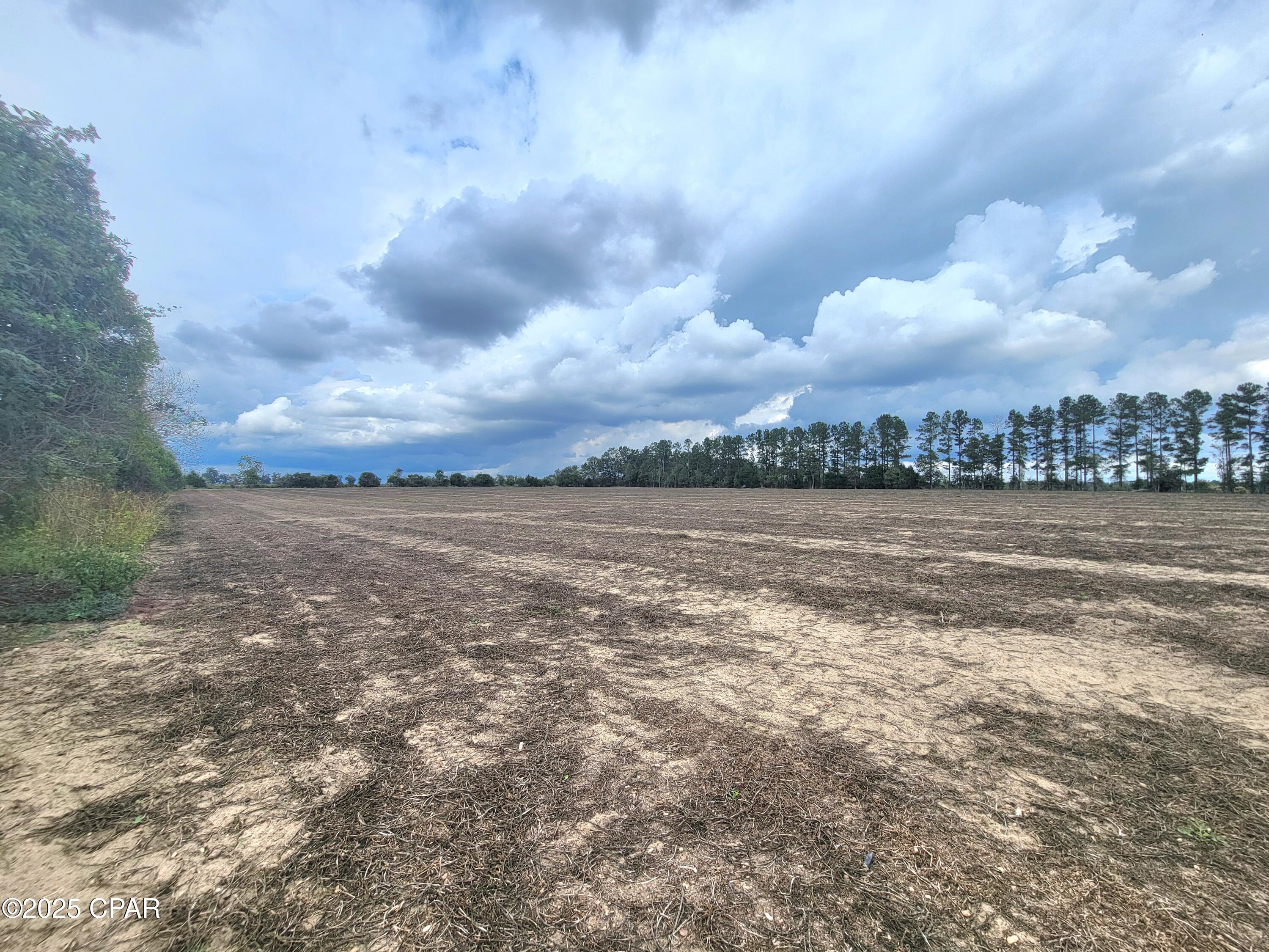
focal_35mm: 13
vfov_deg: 89.9
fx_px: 477
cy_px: 476
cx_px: 634
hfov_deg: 106.2
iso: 50
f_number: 2.2
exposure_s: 1/2500
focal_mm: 2.2
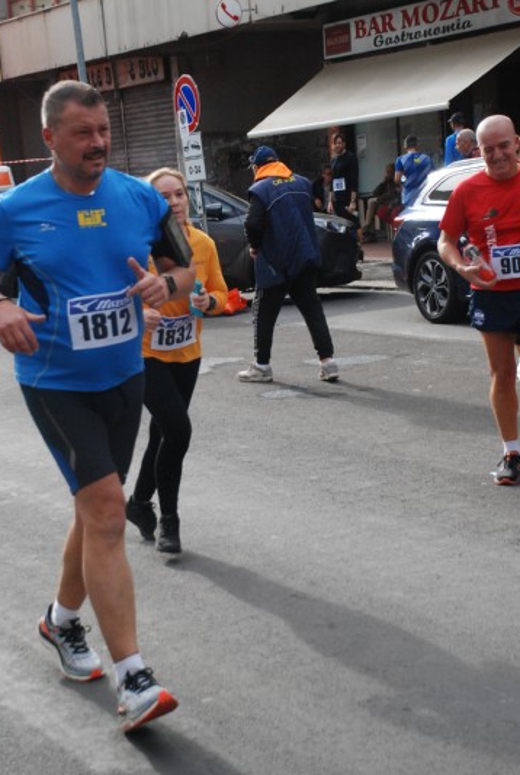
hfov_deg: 16.9
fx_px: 1746
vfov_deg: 25.0
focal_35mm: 81
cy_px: 362
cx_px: 240
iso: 1000
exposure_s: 1/1250
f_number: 4.8
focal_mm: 48
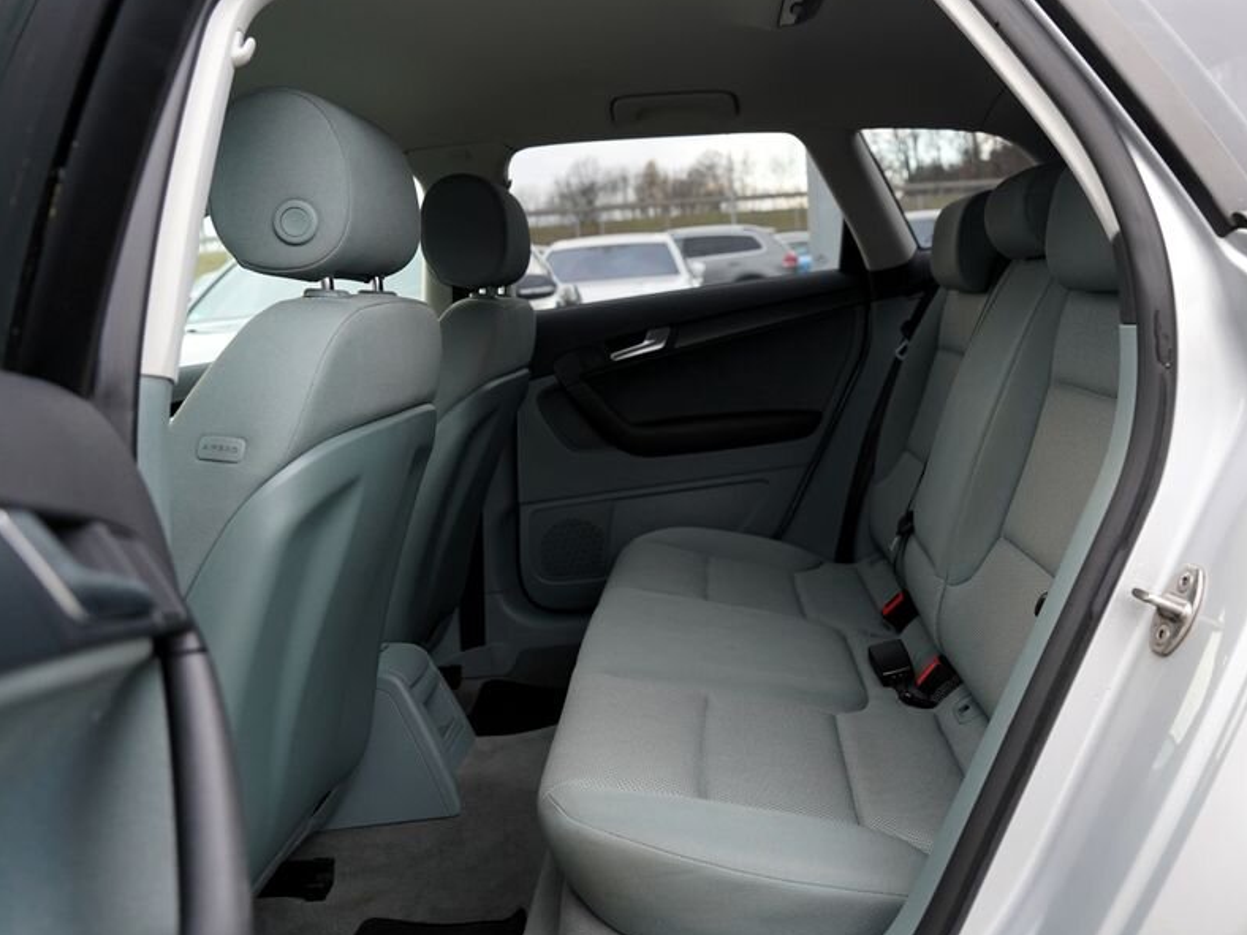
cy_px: 445
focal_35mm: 30
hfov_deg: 58.9
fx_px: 1081
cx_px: 807
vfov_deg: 46.8
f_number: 4
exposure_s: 1/160
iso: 1250
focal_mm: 24
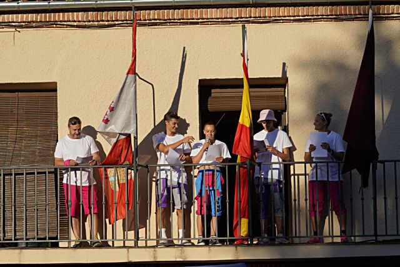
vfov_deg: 11.1
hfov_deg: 16.5
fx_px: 1379
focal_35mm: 124
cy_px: 134
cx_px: 200
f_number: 11
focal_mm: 124
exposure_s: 1/200
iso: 100
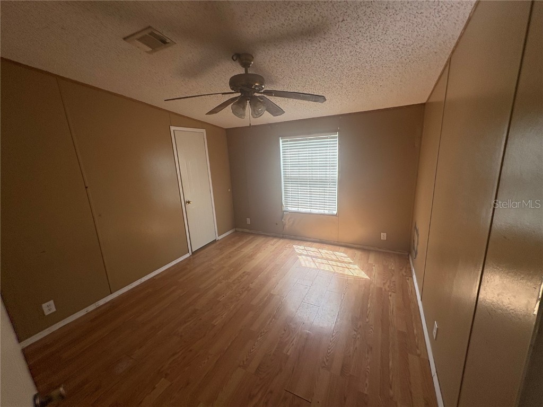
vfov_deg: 85.7
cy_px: 204
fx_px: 220
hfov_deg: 102.1
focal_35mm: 14
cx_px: 272
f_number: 2.2
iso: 80
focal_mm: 2.22
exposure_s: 1/101
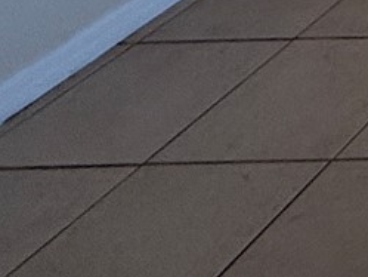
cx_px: 1086
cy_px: -590
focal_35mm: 90
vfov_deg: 10.5
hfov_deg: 11.7
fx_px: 957
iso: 160
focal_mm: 2.22
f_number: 2.2
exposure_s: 1/120
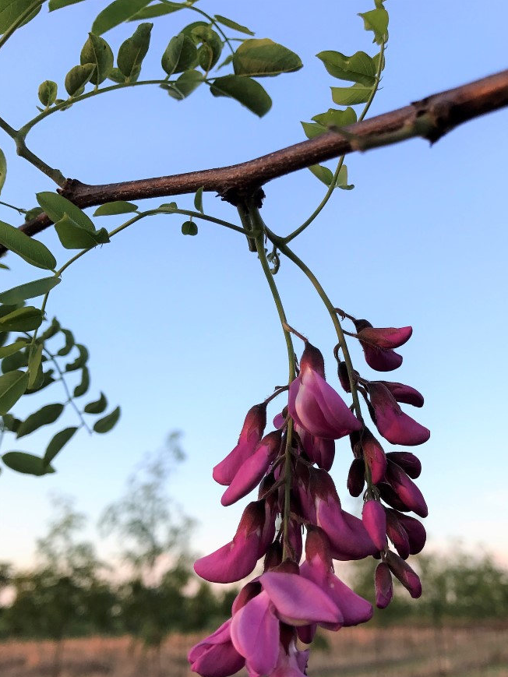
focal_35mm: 33
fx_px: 646
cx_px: 297
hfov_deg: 42.8
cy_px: 398
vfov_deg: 55.0
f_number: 1.8
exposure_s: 1/439
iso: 20
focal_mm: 3.99
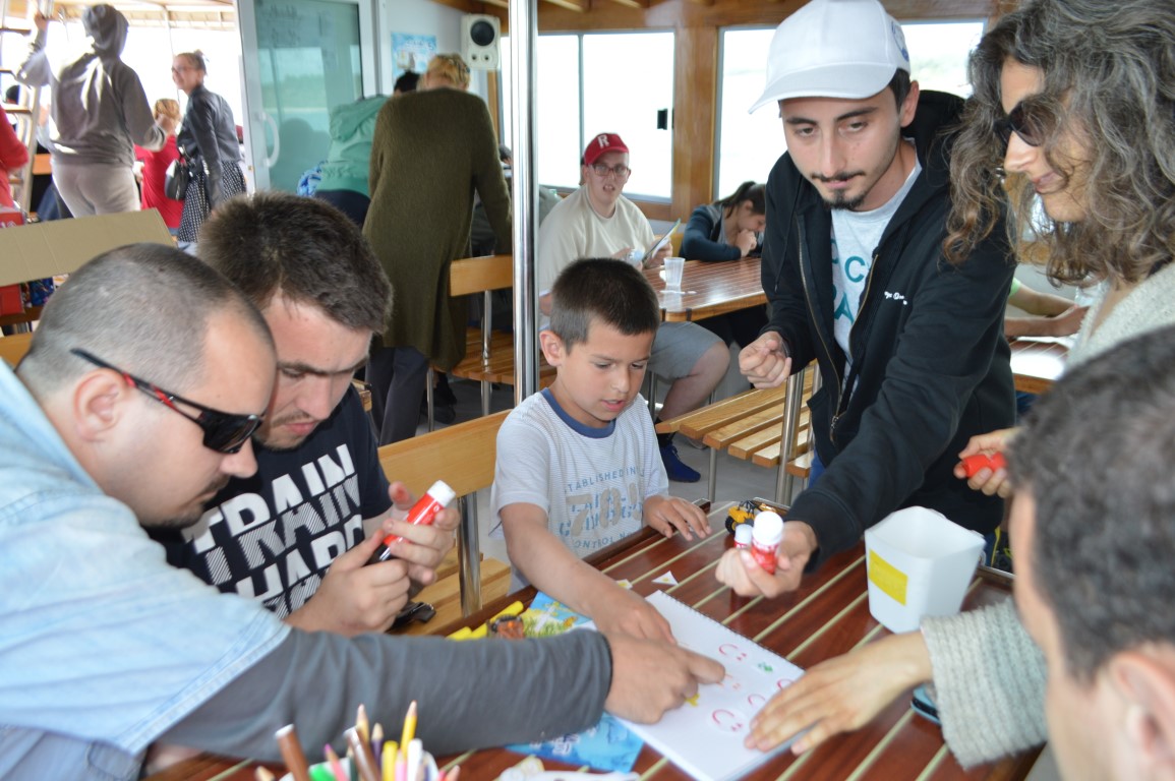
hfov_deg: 67.4
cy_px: 390
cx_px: 588
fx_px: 880
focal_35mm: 27
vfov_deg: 47.9
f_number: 4
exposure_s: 1/125
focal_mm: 18
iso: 180
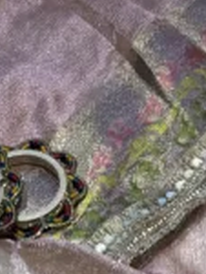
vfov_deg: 10.2
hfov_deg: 9.5
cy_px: 743
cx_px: 213
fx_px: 1234
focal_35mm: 156
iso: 40
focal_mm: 5.96
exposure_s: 1/188
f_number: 1.6
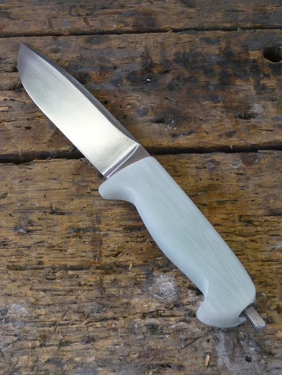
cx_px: 141
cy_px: 188
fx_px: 826
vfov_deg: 25.7
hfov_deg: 19.4
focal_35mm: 76
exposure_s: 1/30
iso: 160
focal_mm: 10.3
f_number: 4.3
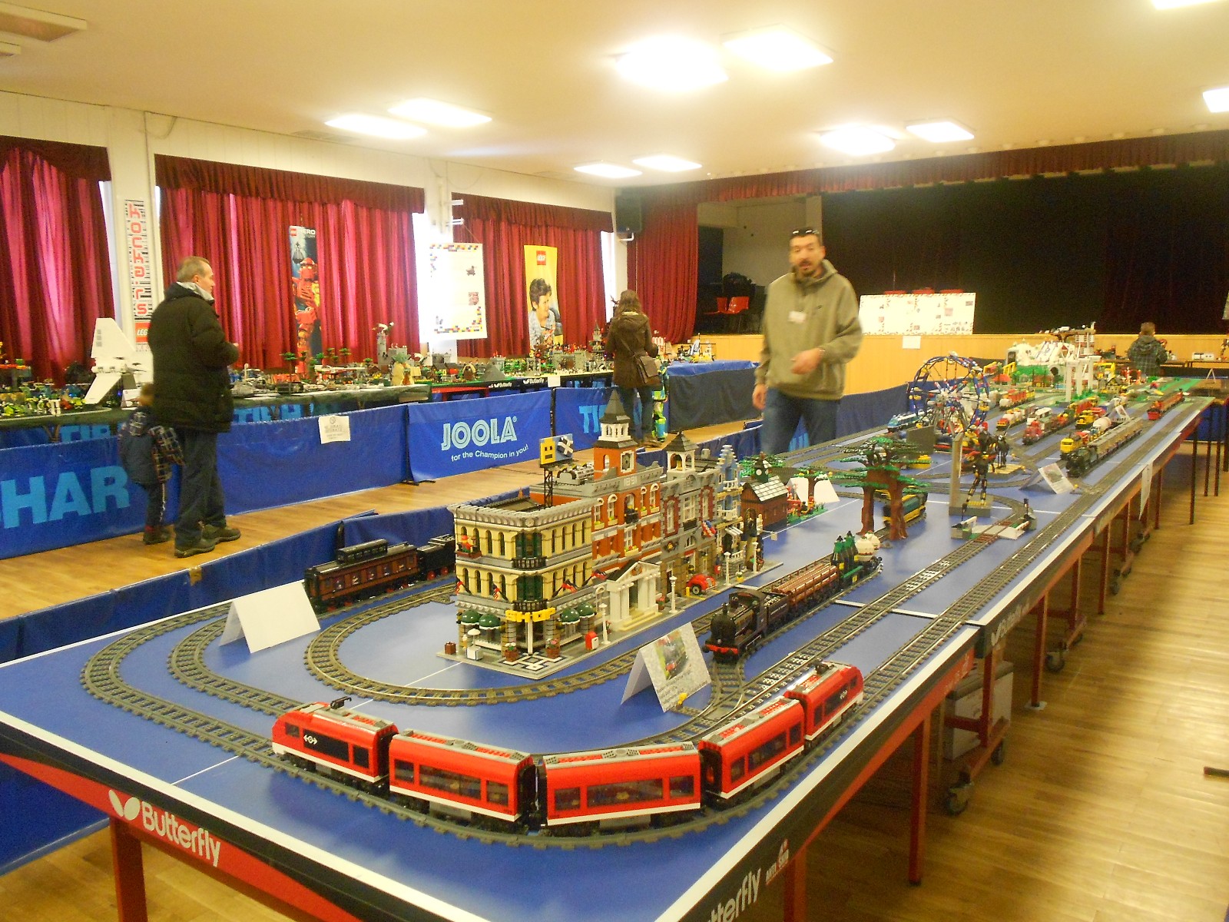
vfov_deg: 48.2
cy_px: 461
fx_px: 1030
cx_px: 614
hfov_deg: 61.7
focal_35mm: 29
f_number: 3.4
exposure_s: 1/15
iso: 400
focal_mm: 5.3
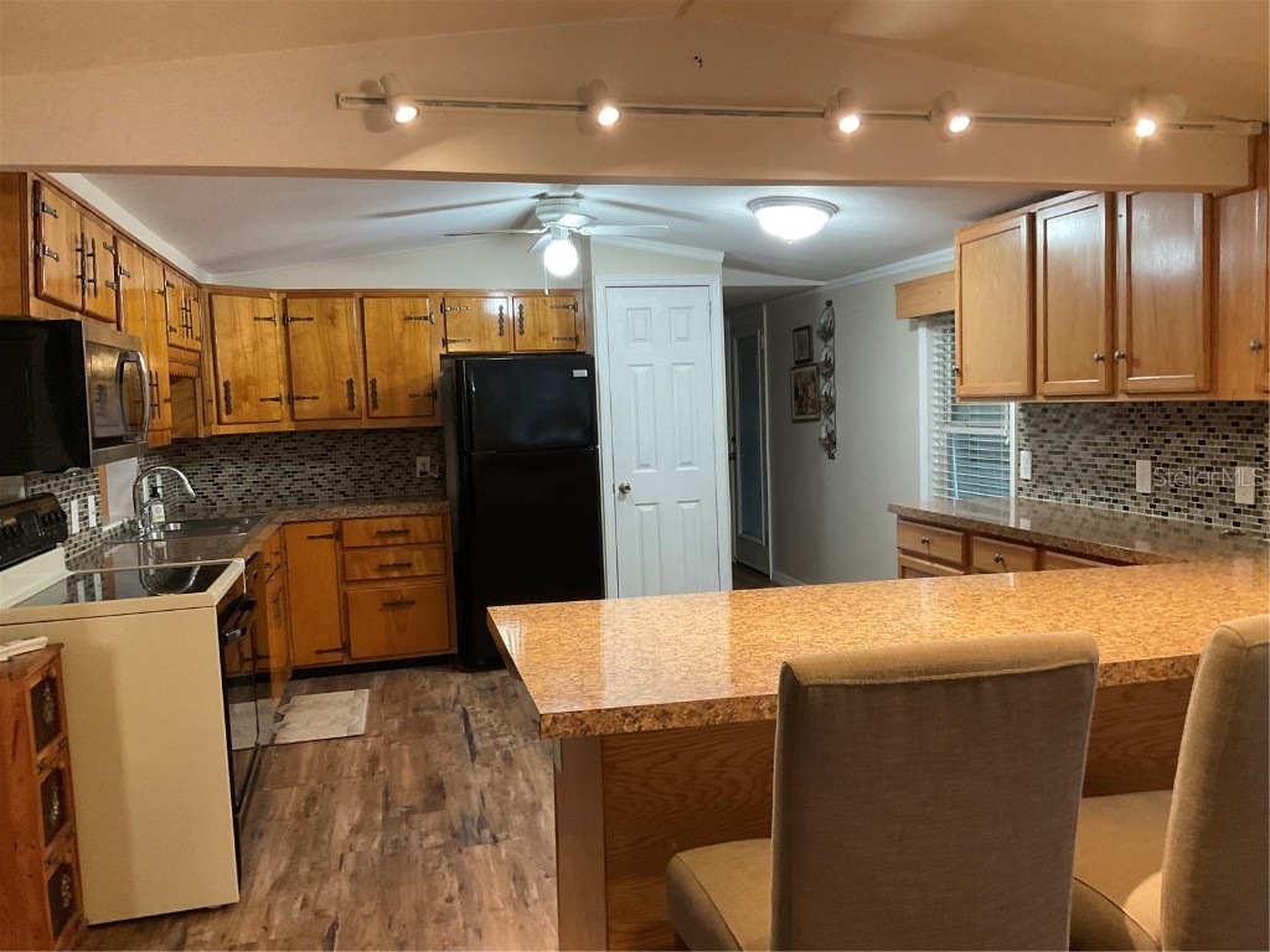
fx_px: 1064
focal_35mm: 29
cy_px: 476
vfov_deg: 48.2
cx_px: 635
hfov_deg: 61.7
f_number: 1.8
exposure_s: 1/60
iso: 160
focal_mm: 3
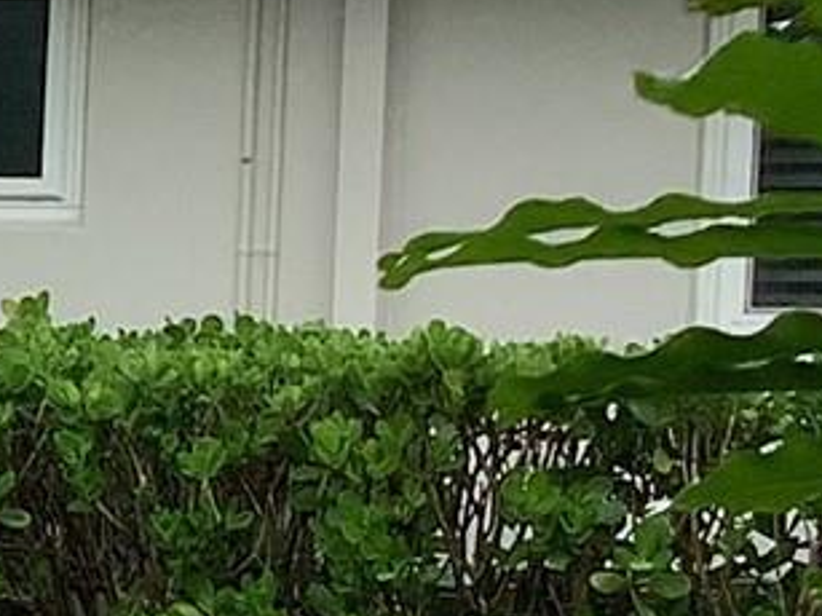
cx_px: -1283
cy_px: 686
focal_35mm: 207
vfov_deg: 7.1
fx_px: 4914
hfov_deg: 8.6
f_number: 2.4
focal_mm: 3.3
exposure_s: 1/264
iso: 25
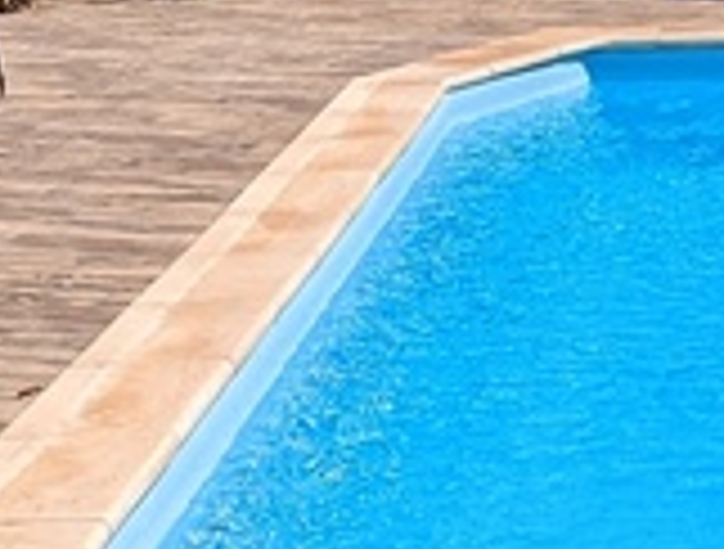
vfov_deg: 12.2
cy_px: -122
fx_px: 2498
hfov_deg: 16.3
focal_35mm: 119
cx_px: 612
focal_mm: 2.35
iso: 52
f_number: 2.2
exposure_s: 1/2915
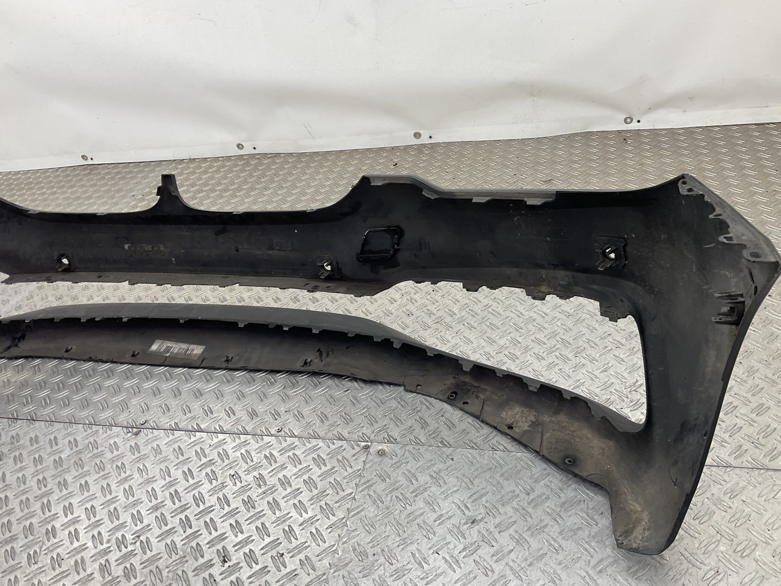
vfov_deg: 46.8
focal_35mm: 30
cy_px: 296
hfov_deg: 60.0
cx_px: 394
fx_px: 677
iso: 32
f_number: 1.8
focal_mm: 3
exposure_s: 1/100
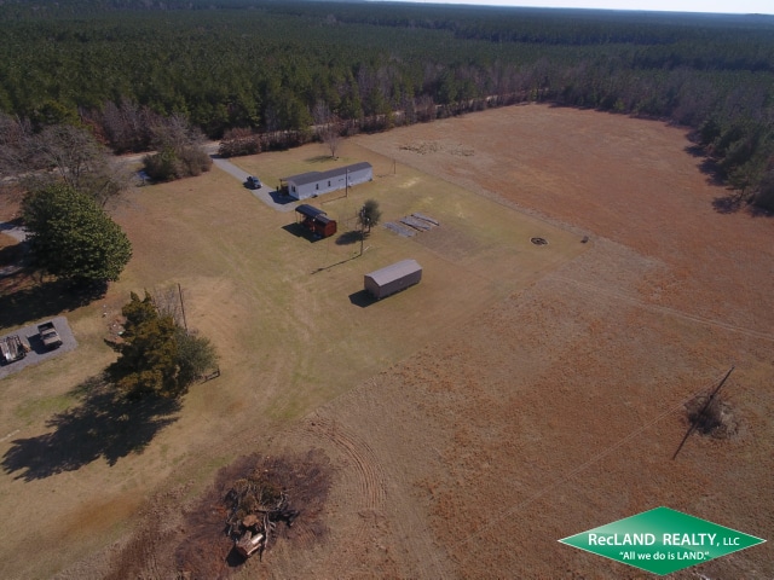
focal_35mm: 20
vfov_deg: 66.0
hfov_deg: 81.7
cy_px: 290
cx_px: 387
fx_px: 447
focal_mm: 3.61
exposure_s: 1/853
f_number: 2.8
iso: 100
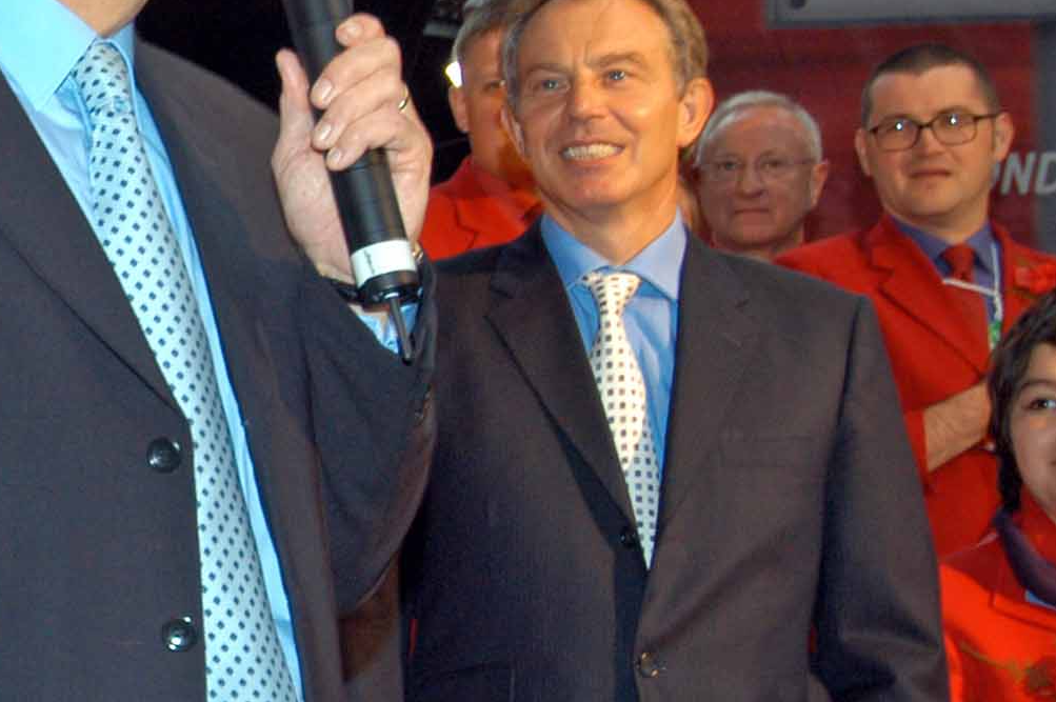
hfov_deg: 19.0
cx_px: -335
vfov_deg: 13.8
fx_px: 2902
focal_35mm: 99
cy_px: 307
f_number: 5.6
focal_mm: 22
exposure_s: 1/60
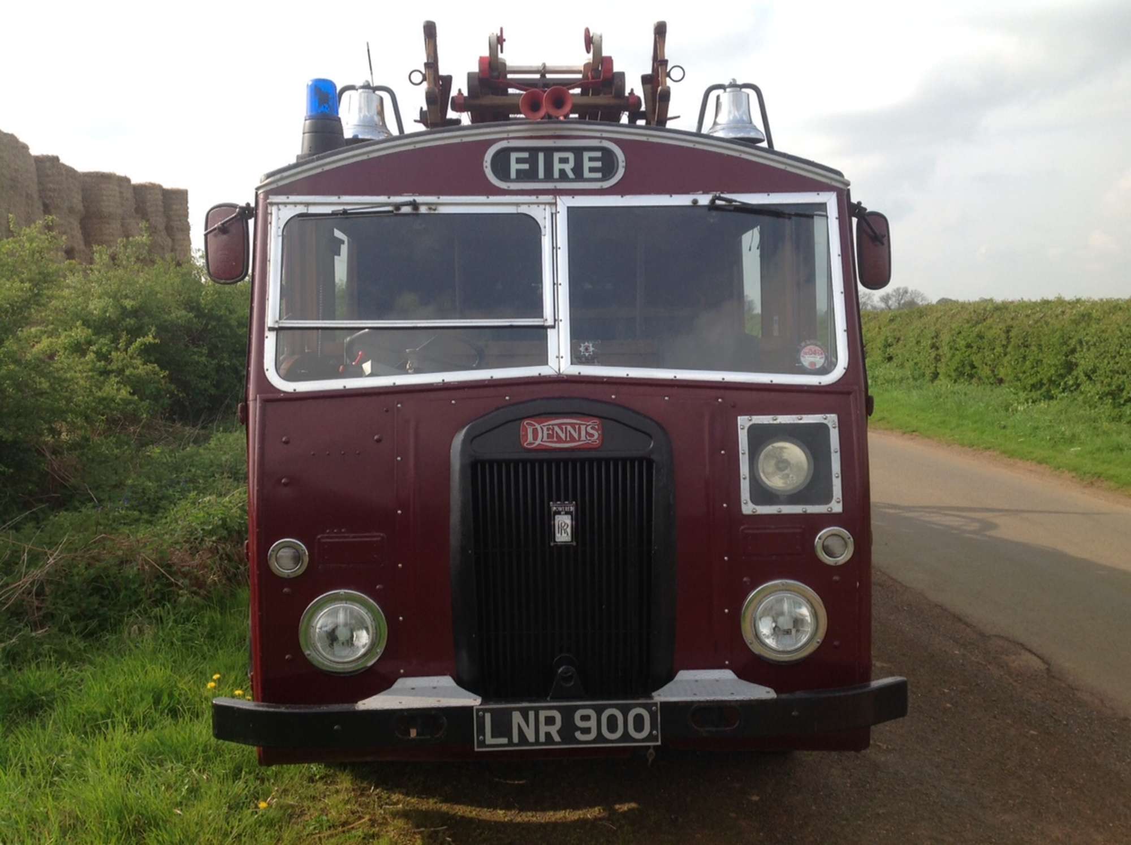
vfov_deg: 40.6
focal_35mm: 35
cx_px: 566
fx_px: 1142
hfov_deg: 52.7
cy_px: 422
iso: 50
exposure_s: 1/1008
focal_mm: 4.28
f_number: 2.4
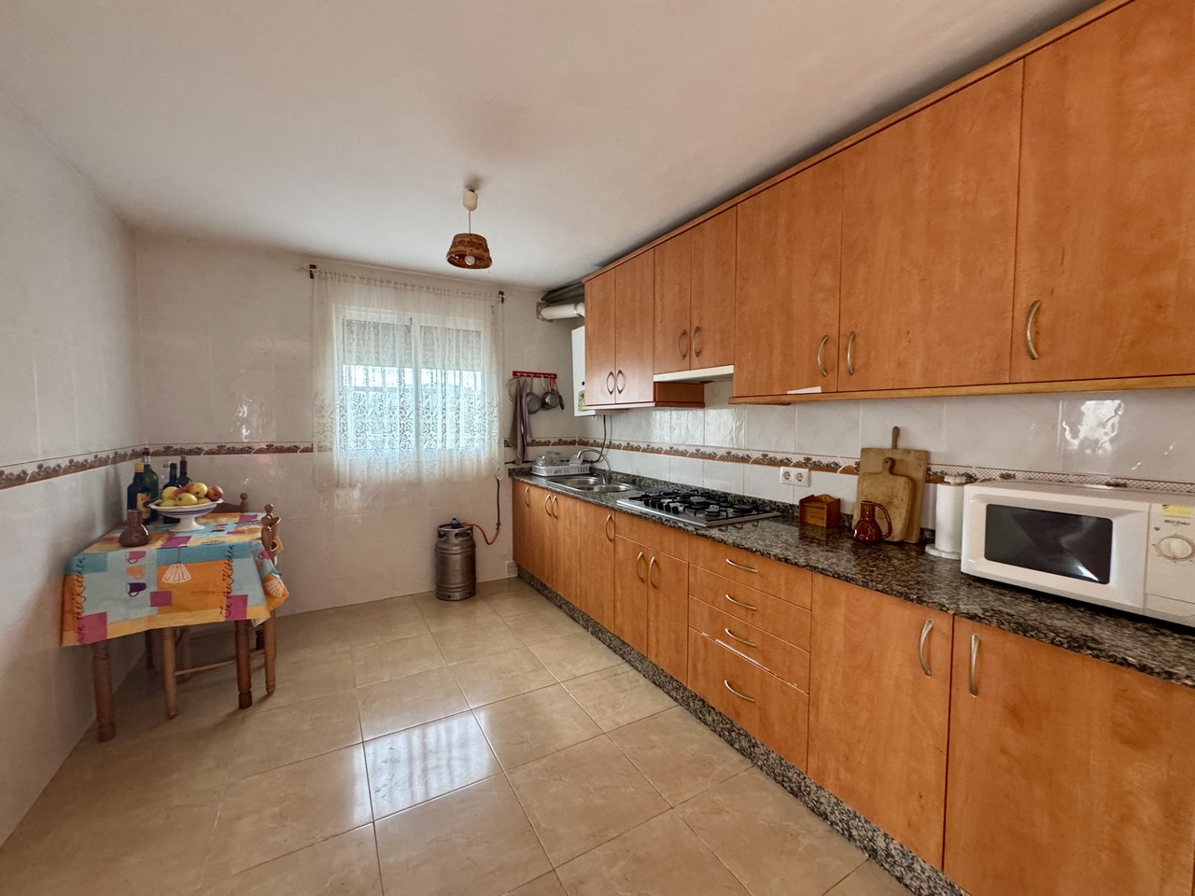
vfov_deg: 85.7
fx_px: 483
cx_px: 598
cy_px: 448
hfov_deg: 102.1
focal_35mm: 14
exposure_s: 1/71
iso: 320
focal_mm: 2.22
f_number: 2.2
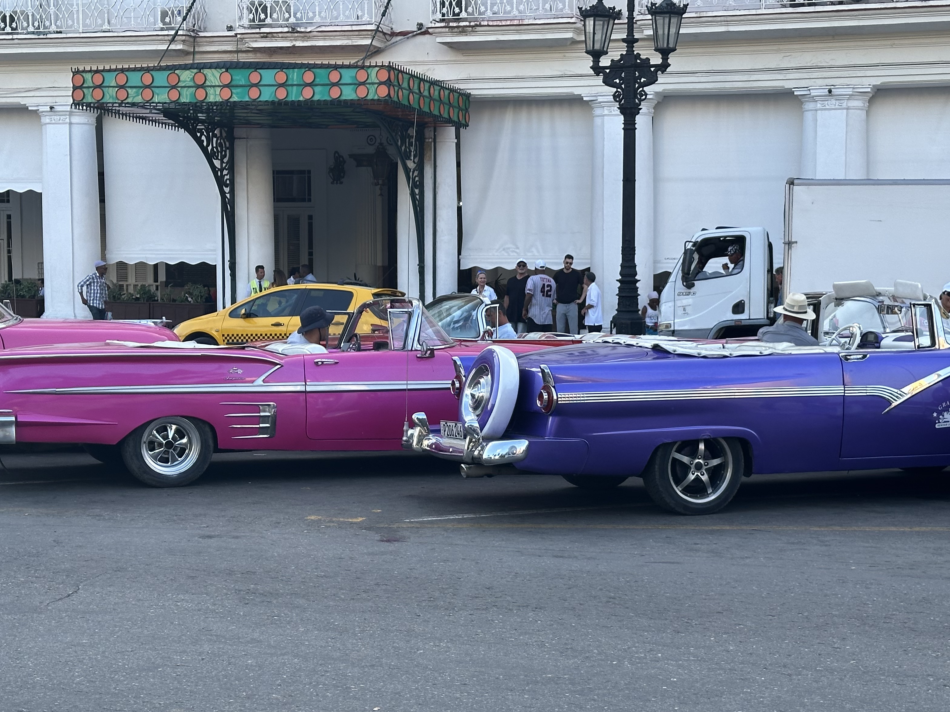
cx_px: 535
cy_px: 382
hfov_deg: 31.2
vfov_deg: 23.6
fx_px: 1701
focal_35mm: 62
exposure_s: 1/564
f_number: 1.78
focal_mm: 6.86
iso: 64
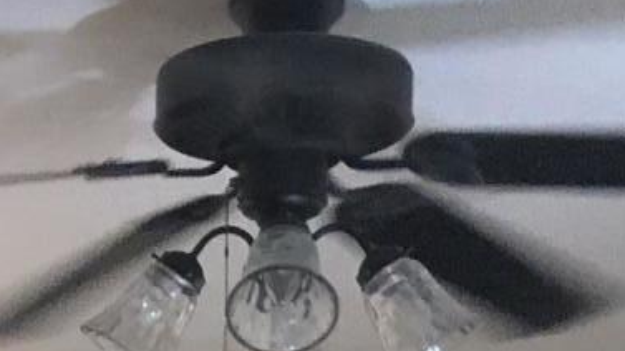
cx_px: -96
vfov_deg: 6.7
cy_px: 1131
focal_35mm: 162
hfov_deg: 13.0
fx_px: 2685
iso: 100
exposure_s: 1/15
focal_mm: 3.99
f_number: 1.8
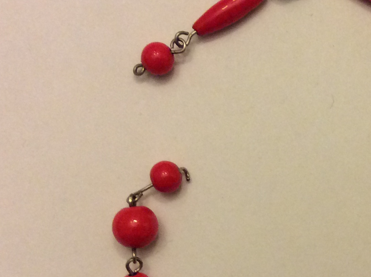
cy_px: 190
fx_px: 813
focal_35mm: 76
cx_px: 329
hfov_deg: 25.0
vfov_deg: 19.3
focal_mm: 3.3
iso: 160
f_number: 2.4
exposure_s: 1/24
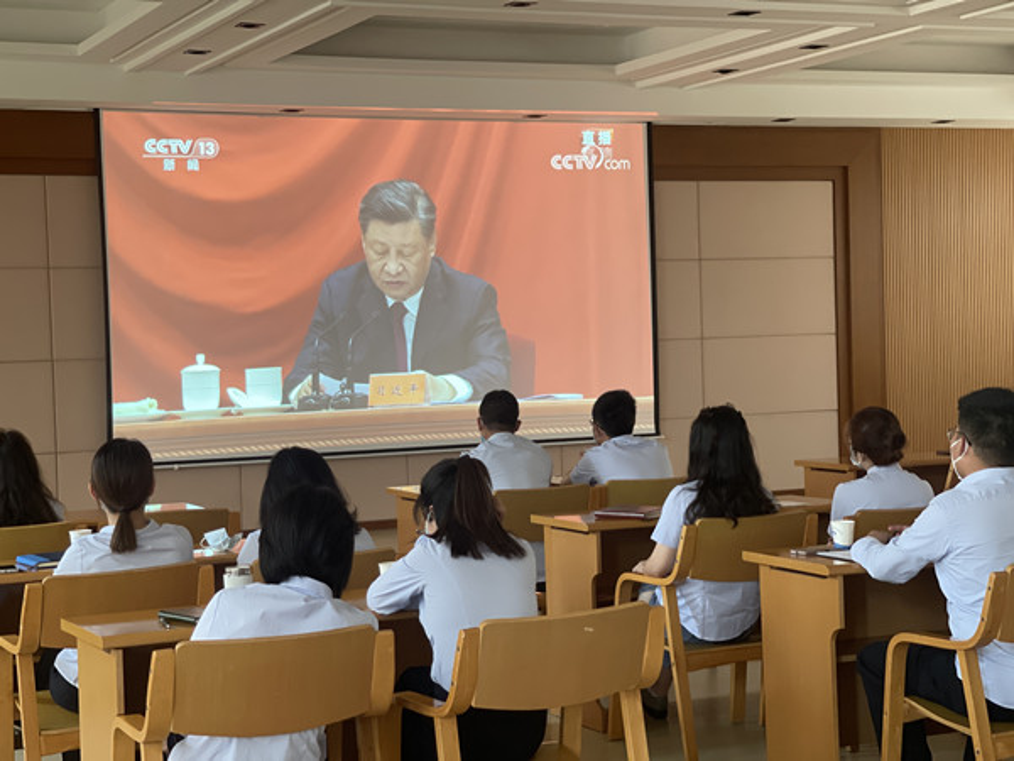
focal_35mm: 64
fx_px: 1875
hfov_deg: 30.3
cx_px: 507
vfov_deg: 22.9
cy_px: 380
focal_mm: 7.5
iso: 200
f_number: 2.2
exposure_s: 1/40
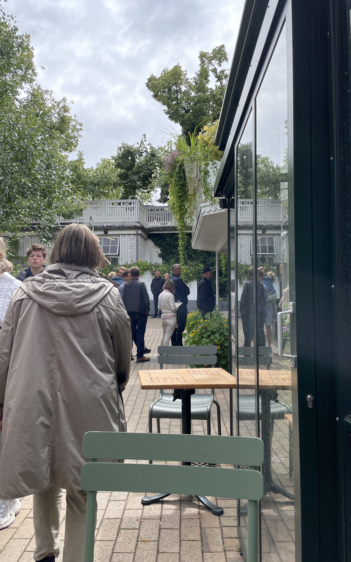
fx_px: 429
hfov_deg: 44.5
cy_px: 281
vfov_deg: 66.5
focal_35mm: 28
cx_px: 170
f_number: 1.6
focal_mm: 4.2
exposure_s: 1/2398
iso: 50
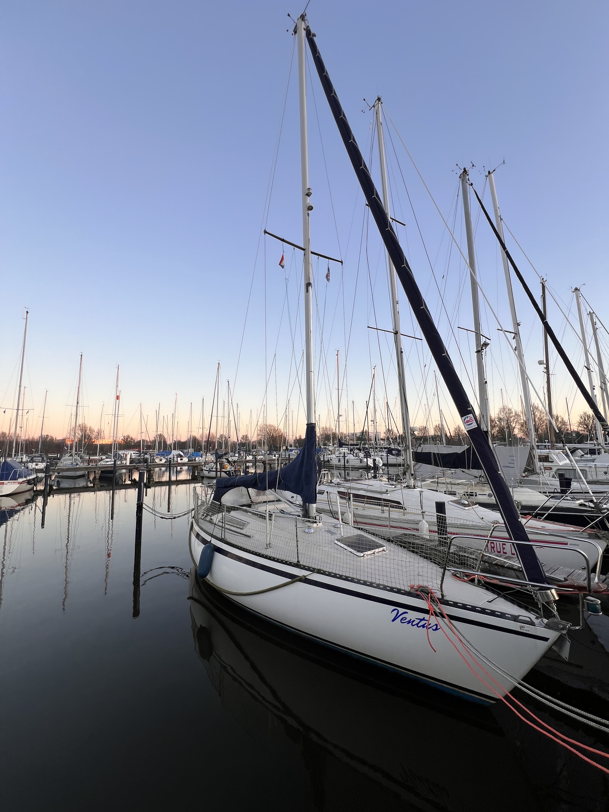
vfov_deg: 106.2
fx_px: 305
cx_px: 304
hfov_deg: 89.9
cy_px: 406
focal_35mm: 13
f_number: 1.8
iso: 32
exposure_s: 1/157
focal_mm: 1.57
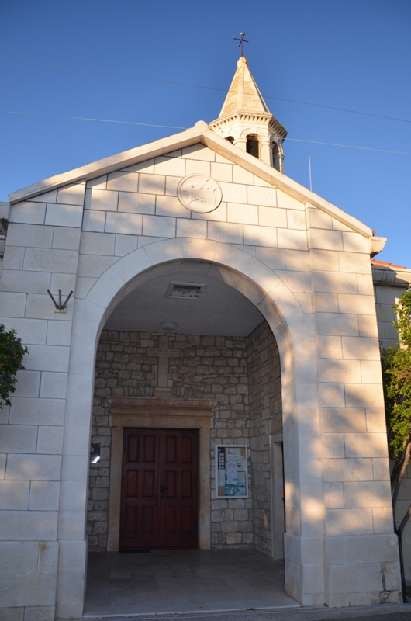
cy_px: 310
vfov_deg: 67.5
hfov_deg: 47.7
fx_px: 464
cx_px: 206
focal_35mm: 27
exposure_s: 1/200
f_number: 3.5
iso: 140
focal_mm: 18
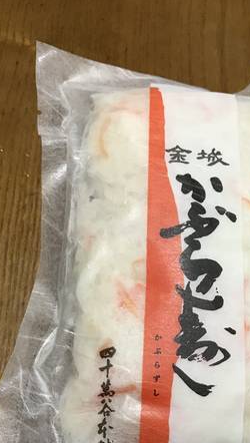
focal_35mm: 44
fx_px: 518
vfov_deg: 45.6
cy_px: 299
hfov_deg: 26.8
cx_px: 184
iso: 40
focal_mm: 3.99
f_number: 1.8
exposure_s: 1/30
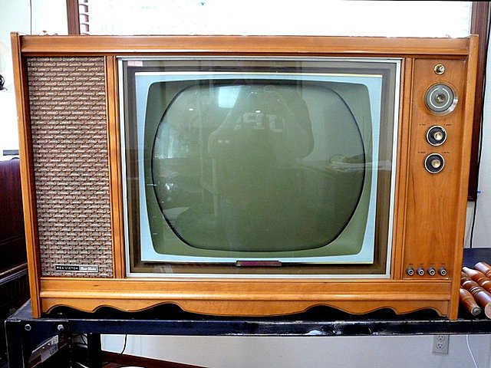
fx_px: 496
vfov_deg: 40.7
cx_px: 246
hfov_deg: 52.6
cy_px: 184
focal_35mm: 35
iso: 200
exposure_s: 1/15
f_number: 2.8
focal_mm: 5.2
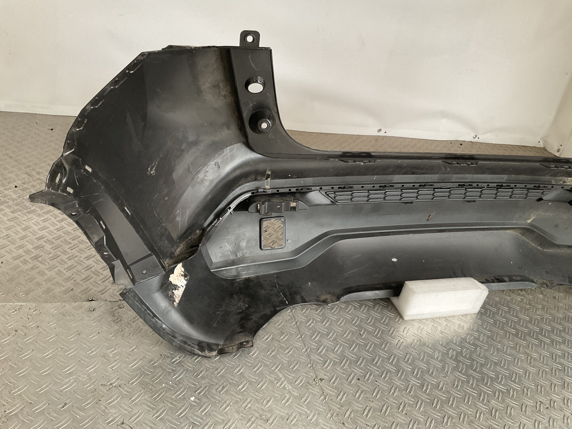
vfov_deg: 48.2
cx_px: 286
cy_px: 214
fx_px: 479
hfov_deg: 61.7
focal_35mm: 29
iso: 100
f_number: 1.8
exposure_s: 1/60
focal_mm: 3
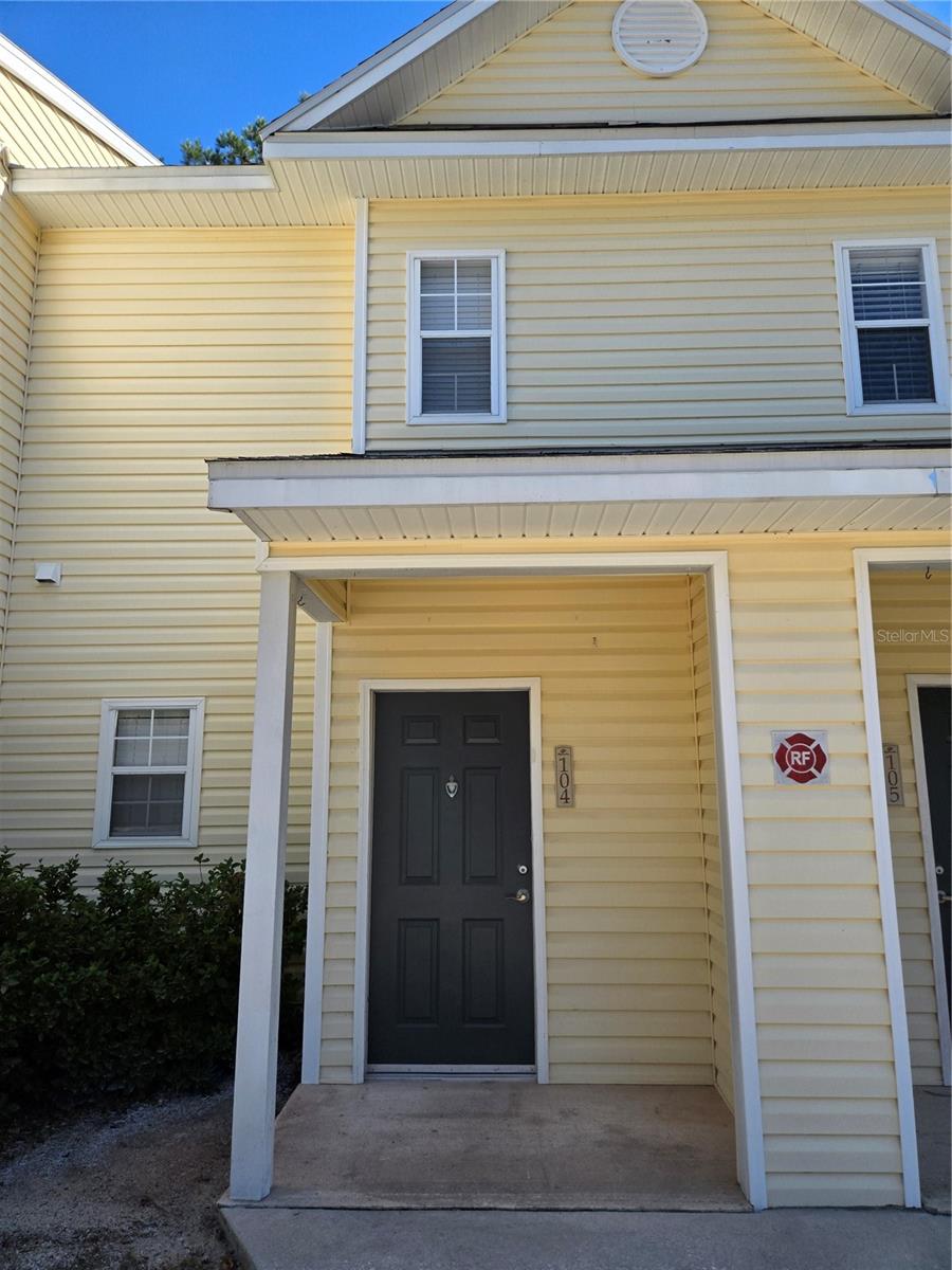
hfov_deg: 58.9
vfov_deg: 73.9
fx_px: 843
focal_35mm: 23
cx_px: 476
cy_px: 635
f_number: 1.8
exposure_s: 1/2346
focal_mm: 5.4
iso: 80
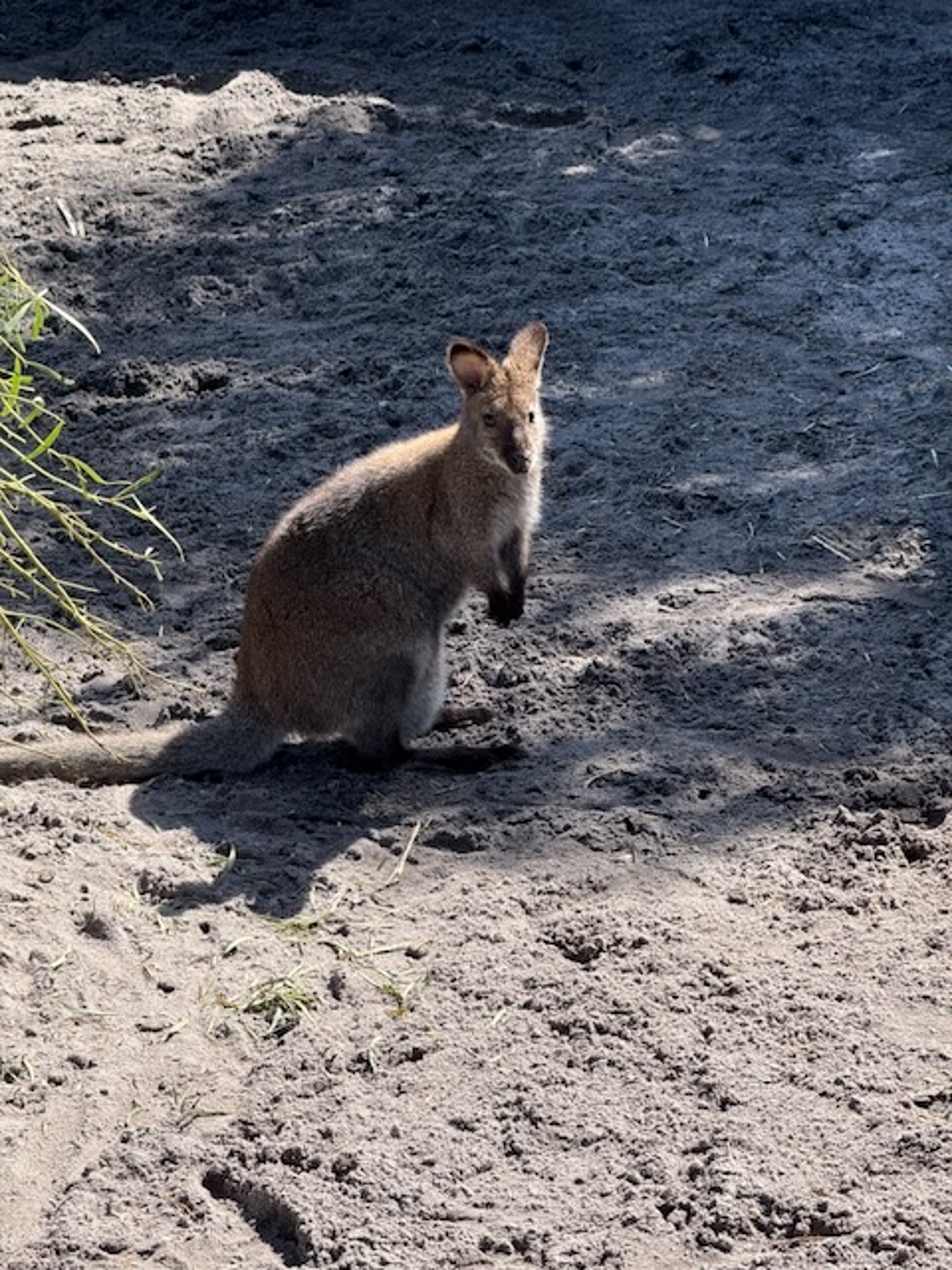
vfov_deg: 16.4
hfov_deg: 12.3
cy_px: 635
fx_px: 4400
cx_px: 476
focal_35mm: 120
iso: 64
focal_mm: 15.66
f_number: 2.8
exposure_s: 1/395
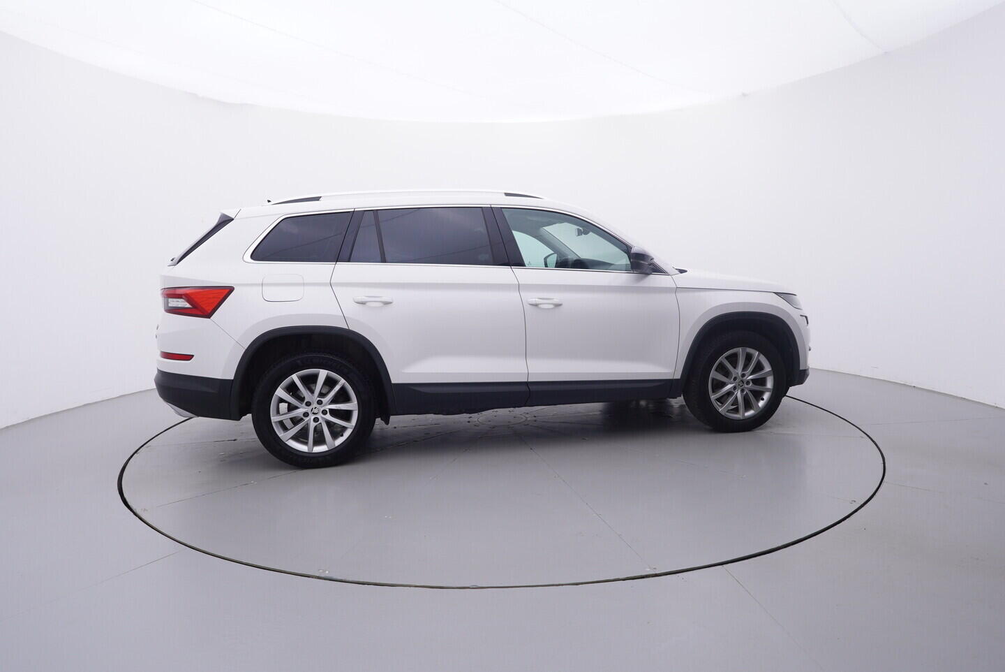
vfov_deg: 56.2
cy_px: 336
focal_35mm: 22
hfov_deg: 77.3
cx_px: 502
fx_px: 628
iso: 200
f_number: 5
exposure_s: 1/80
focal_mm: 15
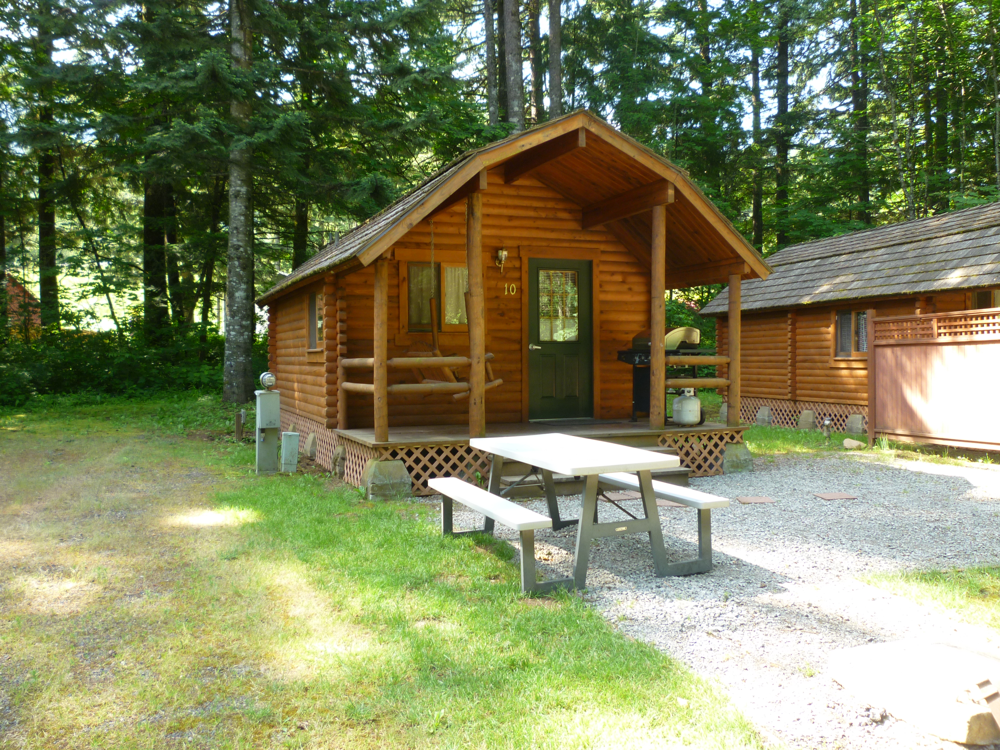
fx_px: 838
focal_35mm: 29
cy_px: 375
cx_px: 500
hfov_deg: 61.7
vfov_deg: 48.2
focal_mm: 5.2
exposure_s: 1/30
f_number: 3.3
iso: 80
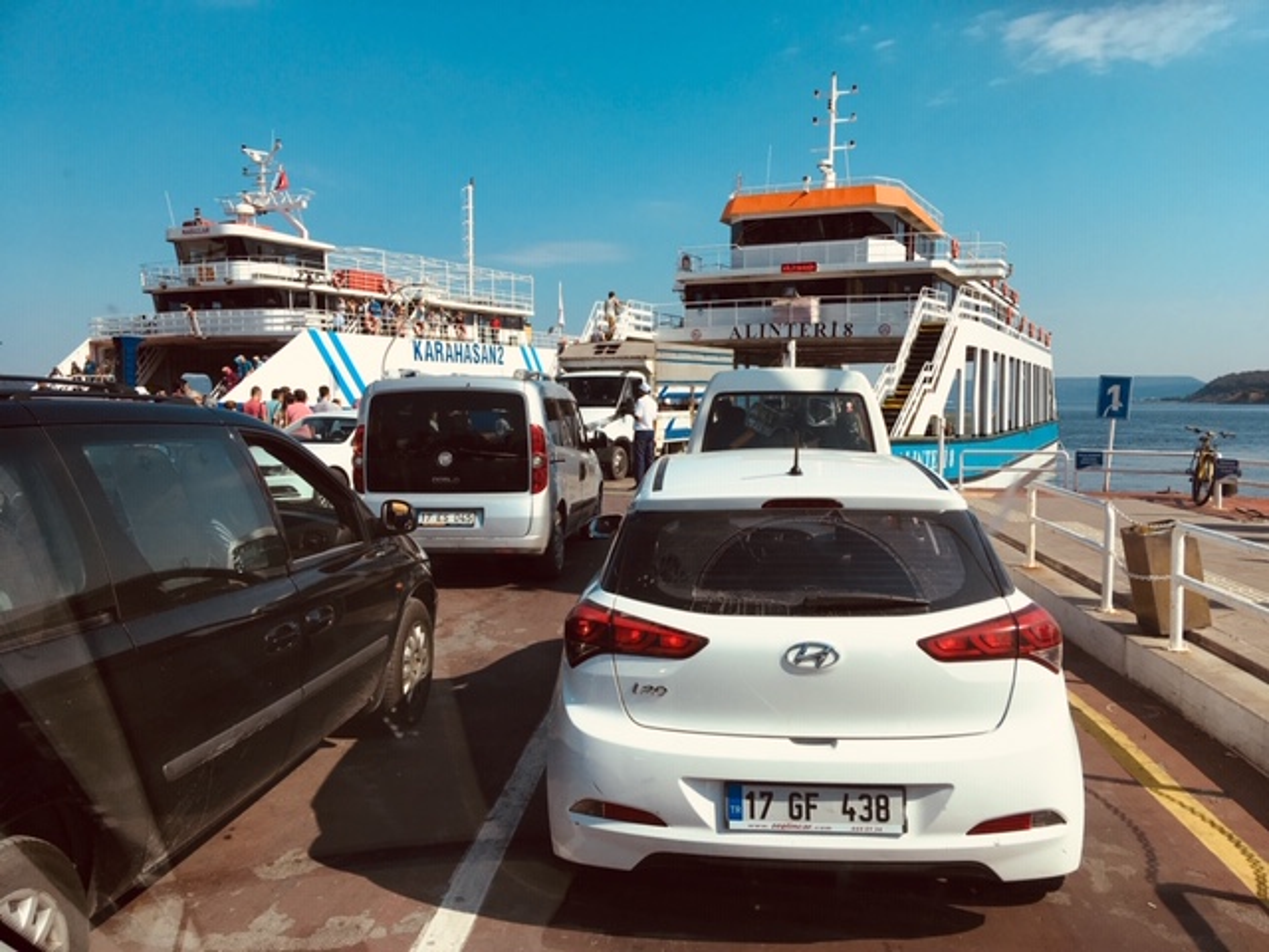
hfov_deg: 61.7
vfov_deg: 48.2
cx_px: 634
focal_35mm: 29
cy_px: 476
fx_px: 1063
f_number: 2.2
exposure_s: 1/1876
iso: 25
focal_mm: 4.15
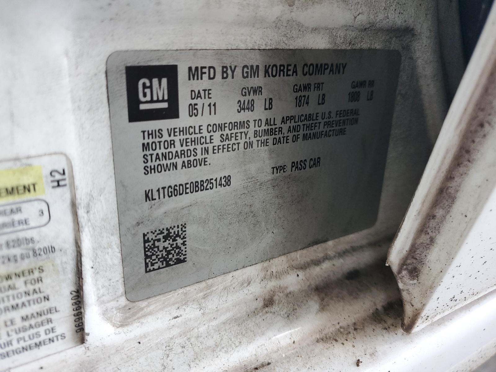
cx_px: 248
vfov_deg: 53.1
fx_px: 373
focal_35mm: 26
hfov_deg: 67.3
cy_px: 186
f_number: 1.5
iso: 92
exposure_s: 1/120
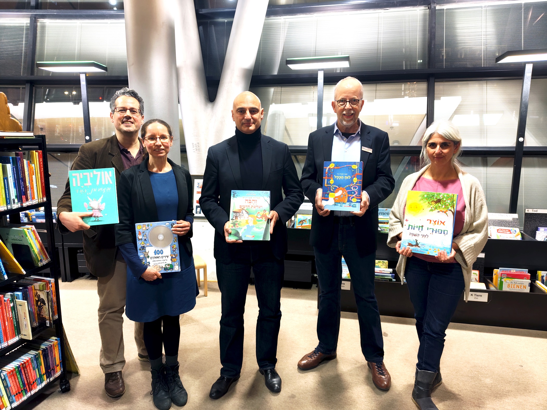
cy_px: 205
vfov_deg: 56.8
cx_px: 274
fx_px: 379
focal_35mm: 24
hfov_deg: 71.6
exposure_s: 1/33.3
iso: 2033
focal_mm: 5.56
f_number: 1.88
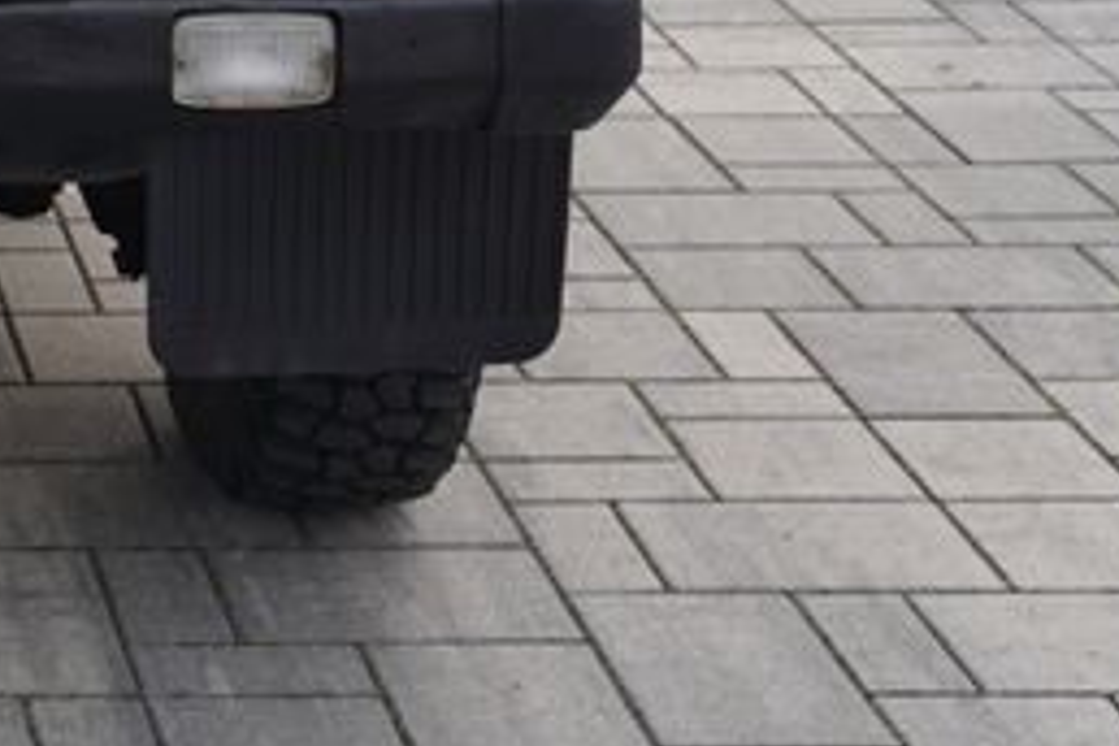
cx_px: -486
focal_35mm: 131
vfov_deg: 9.8
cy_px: -713
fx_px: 4072
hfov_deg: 14.7
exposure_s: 1/100
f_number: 5
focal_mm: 33
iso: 100
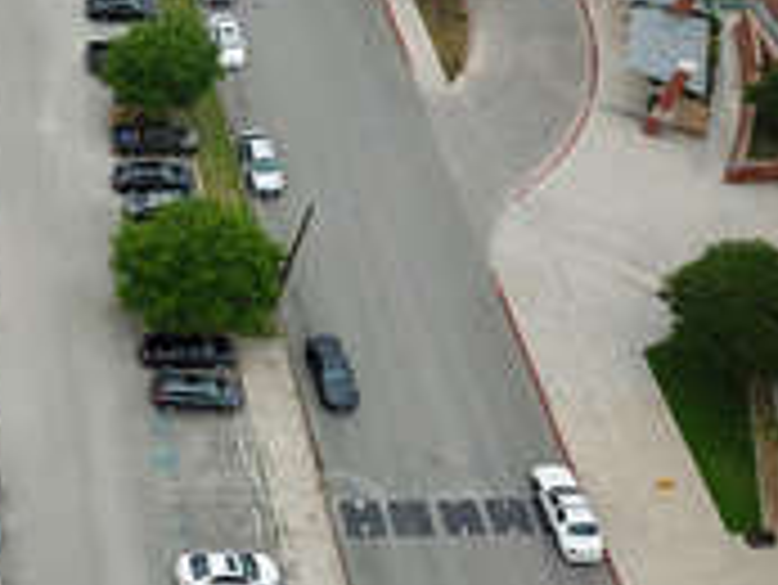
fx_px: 1349
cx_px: -108
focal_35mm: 60
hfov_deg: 28.7
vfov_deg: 24.4
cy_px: 288
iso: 100
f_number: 2.2
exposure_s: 1/584
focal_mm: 4.73
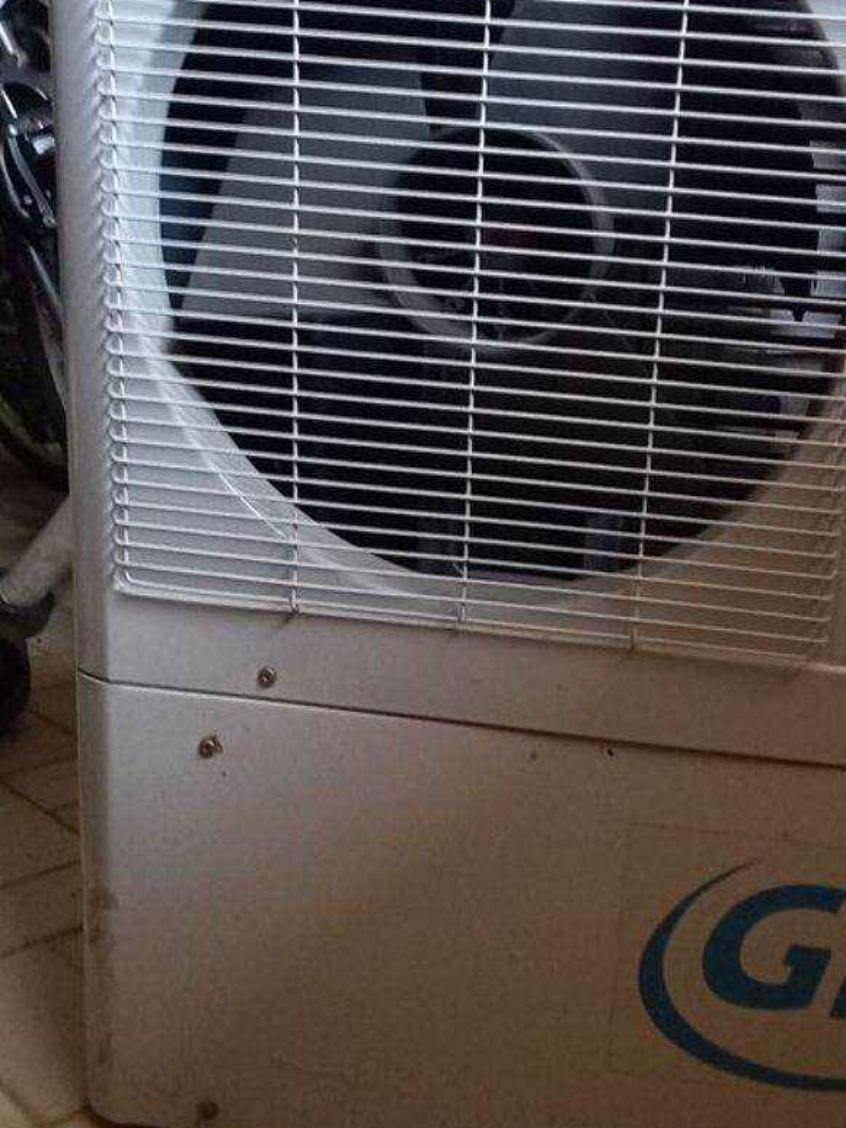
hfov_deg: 33.1
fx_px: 1402
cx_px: 612
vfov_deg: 43.9
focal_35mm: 43
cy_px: 580
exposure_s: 1/16.7
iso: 1600
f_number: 2
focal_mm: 4.6
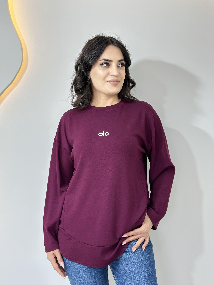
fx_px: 396
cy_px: 142
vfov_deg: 39.7
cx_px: 107
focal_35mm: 48
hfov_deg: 30.3
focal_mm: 6.86
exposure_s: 1/105
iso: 64
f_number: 1.78
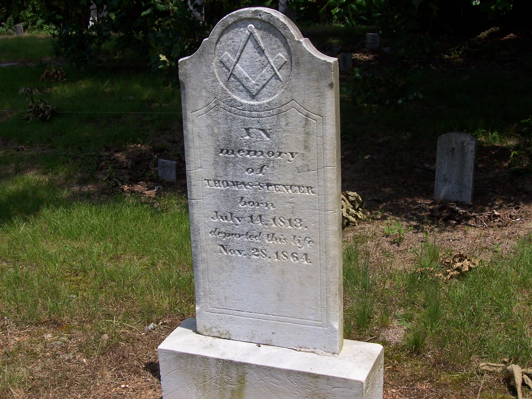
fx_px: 815
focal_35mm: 53
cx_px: 266
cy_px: 200
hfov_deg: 36.2
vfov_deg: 27.5
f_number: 6.7
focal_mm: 8.6
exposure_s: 1/750
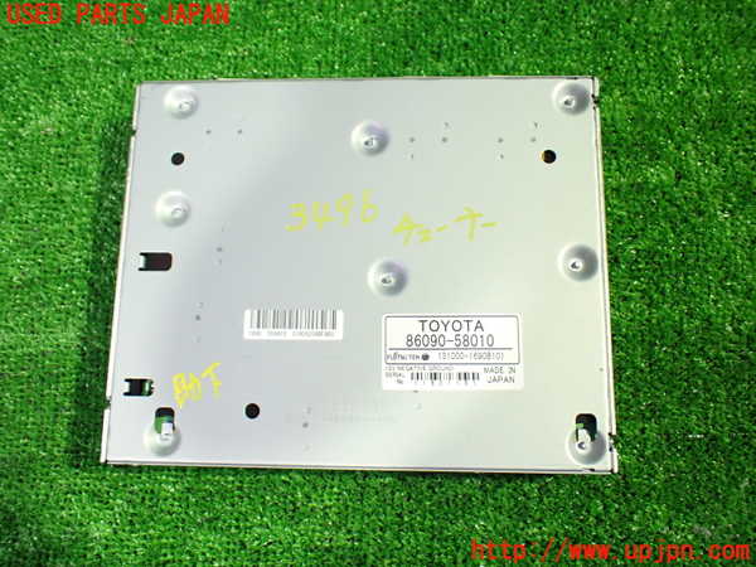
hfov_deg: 60.0
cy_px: 284
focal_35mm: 30
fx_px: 655
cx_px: 378
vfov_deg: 46.8
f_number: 2.3
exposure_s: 1/30
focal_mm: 5.4
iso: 800
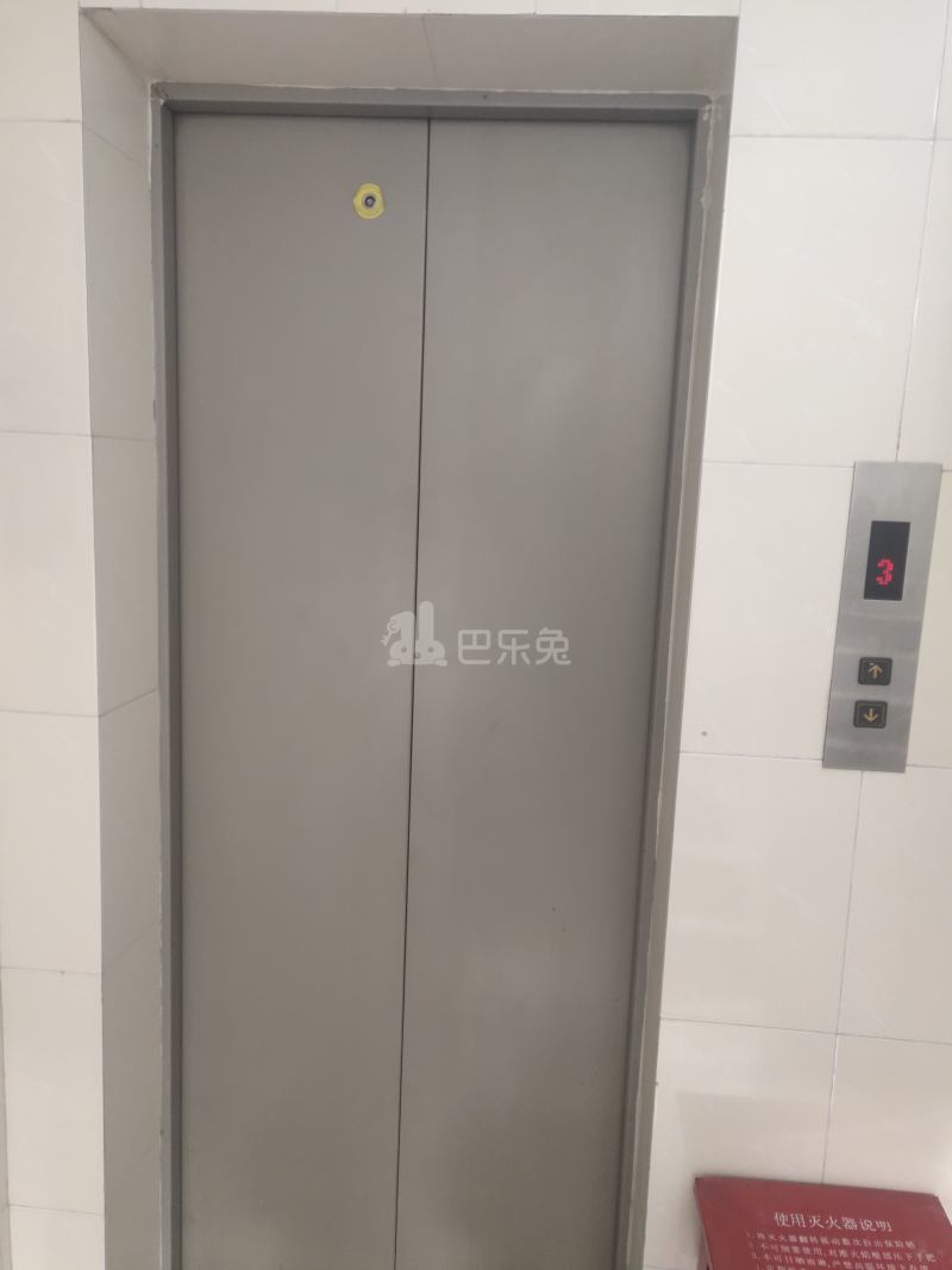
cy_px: 635
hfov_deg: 48.2
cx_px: 476
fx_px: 1064
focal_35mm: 29
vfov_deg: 61.7
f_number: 1.8
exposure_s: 1/50
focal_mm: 4.27
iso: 329
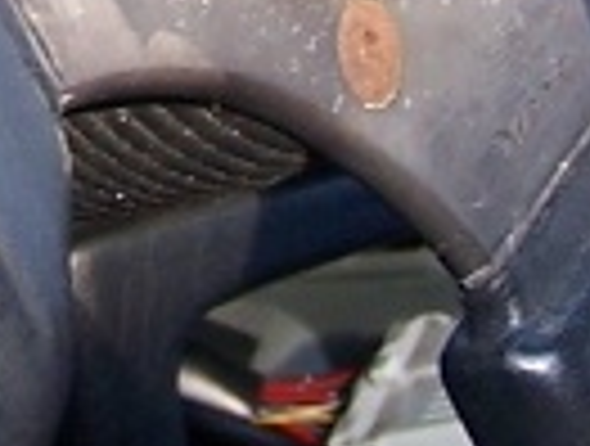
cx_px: -50
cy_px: -347
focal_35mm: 296
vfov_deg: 5.0
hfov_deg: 6.6
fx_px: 5059
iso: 80
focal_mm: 6.3
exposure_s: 1/100
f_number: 2.8
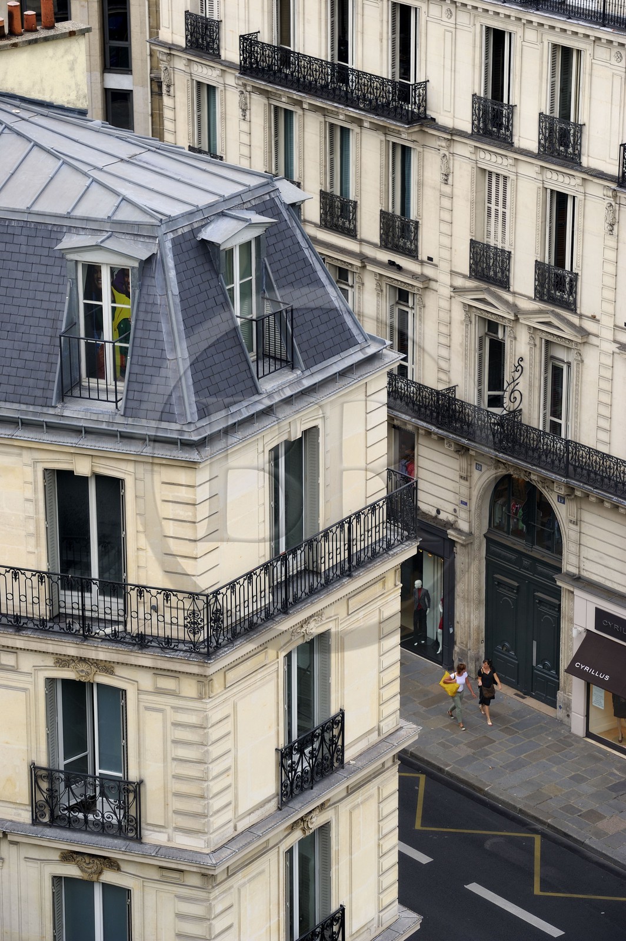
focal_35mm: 122
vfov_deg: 16.8
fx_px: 3187
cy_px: 470
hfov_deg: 11.2
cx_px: 313
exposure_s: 1/200
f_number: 6.3
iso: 200
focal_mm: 122
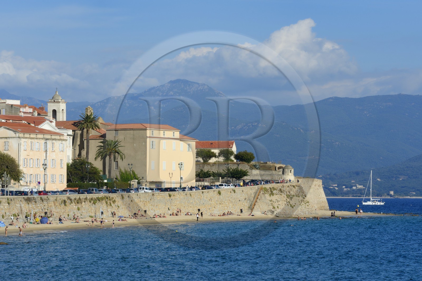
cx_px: 211
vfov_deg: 9.1
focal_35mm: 150
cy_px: 140
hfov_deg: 13.7
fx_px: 1757
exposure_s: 1/250
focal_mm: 150
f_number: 14
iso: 200
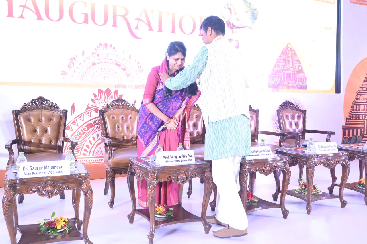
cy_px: 122
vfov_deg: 39.4
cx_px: 184
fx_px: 341
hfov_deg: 56.5
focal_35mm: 34
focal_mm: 33.5
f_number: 4
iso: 2000
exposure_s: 1/125
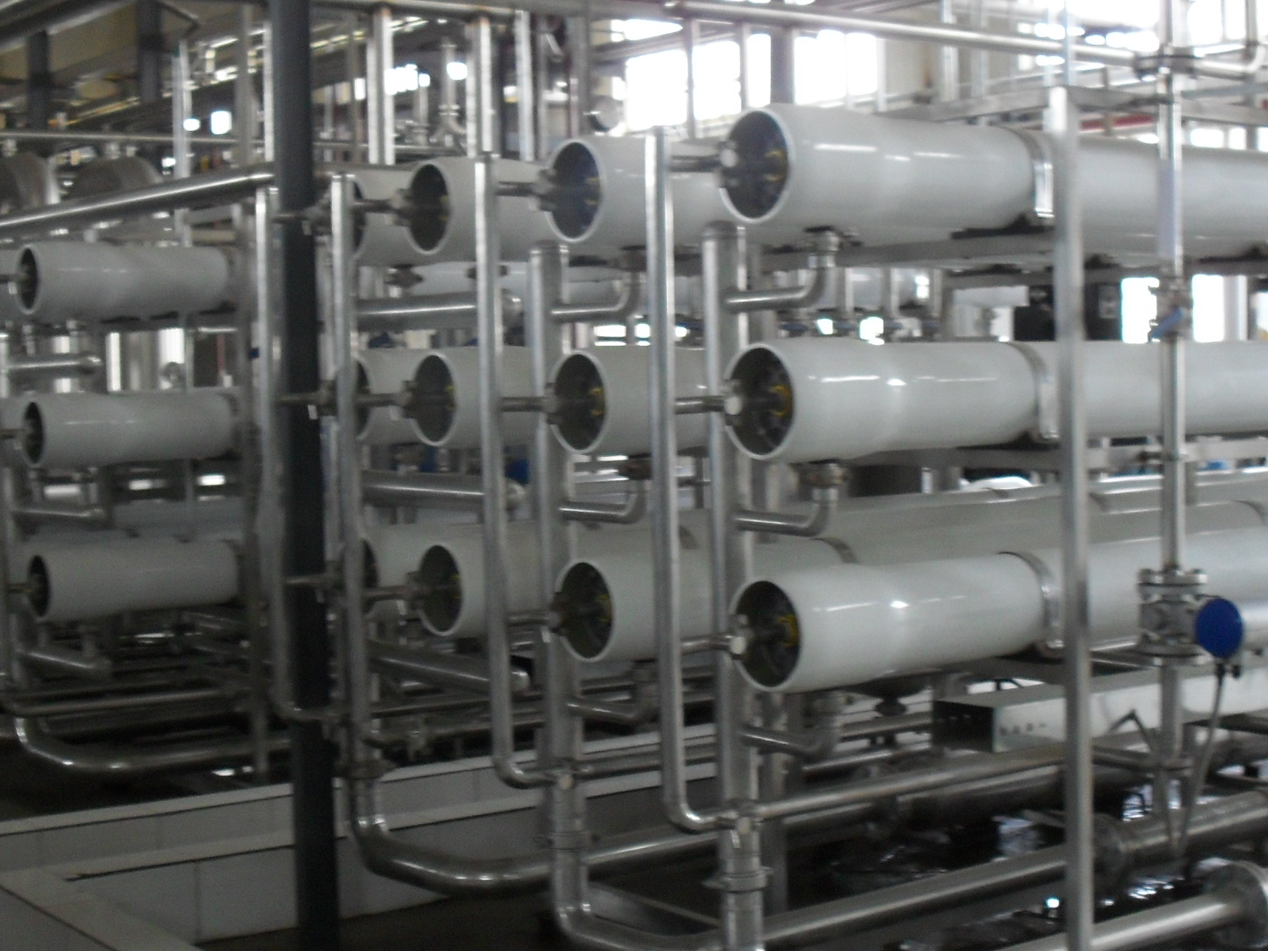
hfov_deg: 33.8
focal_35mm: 57
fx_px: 2088
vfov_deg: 25.7
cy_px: 461
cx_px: 673
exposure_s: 1/20
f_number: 3.2
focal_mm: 6.3
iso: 200
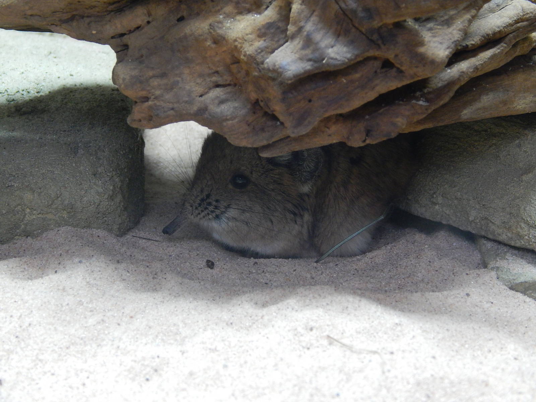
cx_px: 268
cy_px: 201
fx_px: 1626
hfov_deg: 18.7
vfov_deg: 14.1
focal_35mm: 105
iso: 400
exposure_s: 1/25
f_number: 4.5
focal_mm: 18.7
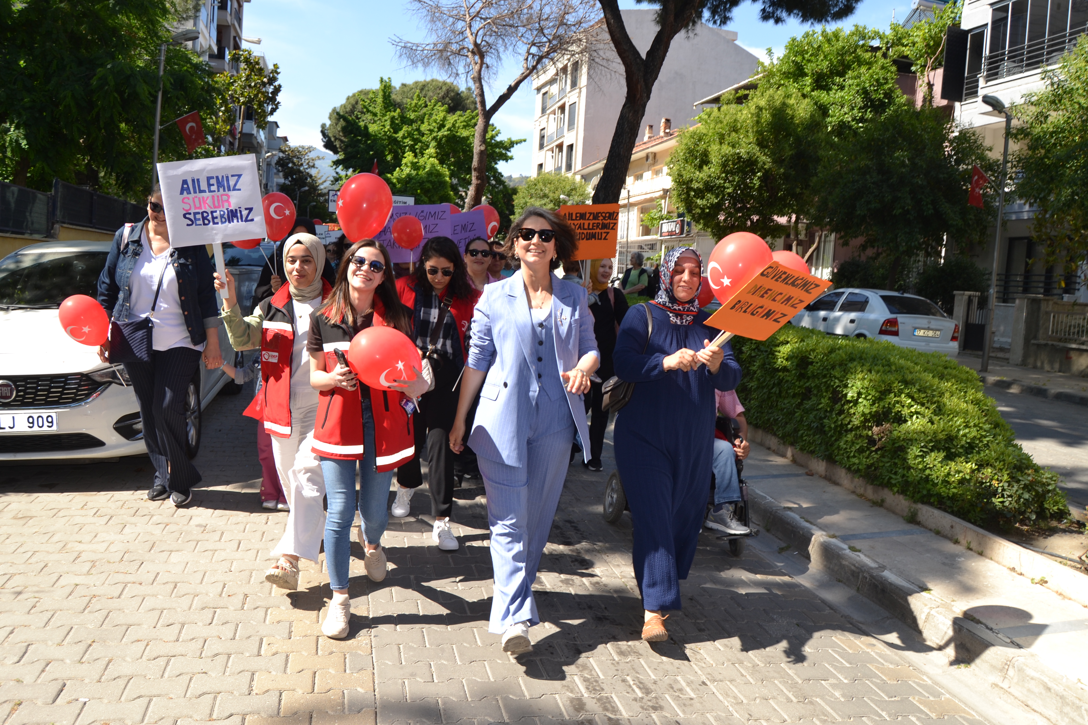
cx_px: 544
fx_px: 816
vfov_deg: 47.9
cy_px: 362
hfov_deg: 67.4
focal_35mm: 27
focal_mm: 18
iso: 100
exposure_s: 1/200
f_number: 6.3
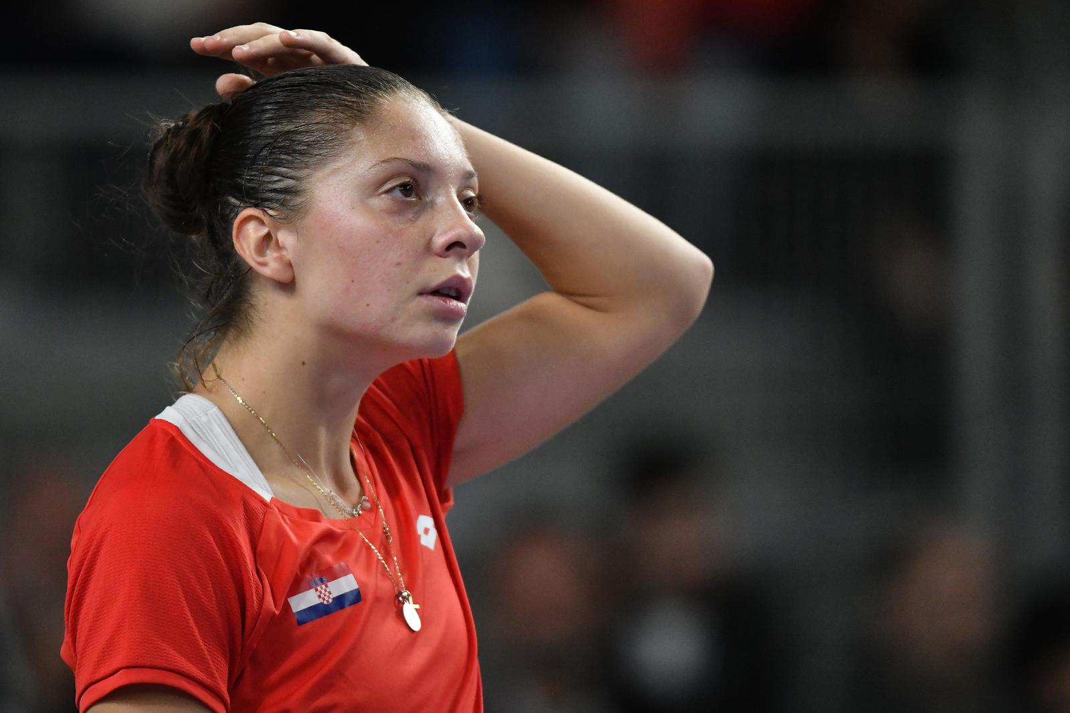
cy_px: 356
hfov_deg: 5.2
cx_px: 535
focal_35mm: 400
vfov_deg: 3.4
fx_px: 11889
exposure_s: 1/1600
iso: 4000
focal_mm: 400
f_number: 4
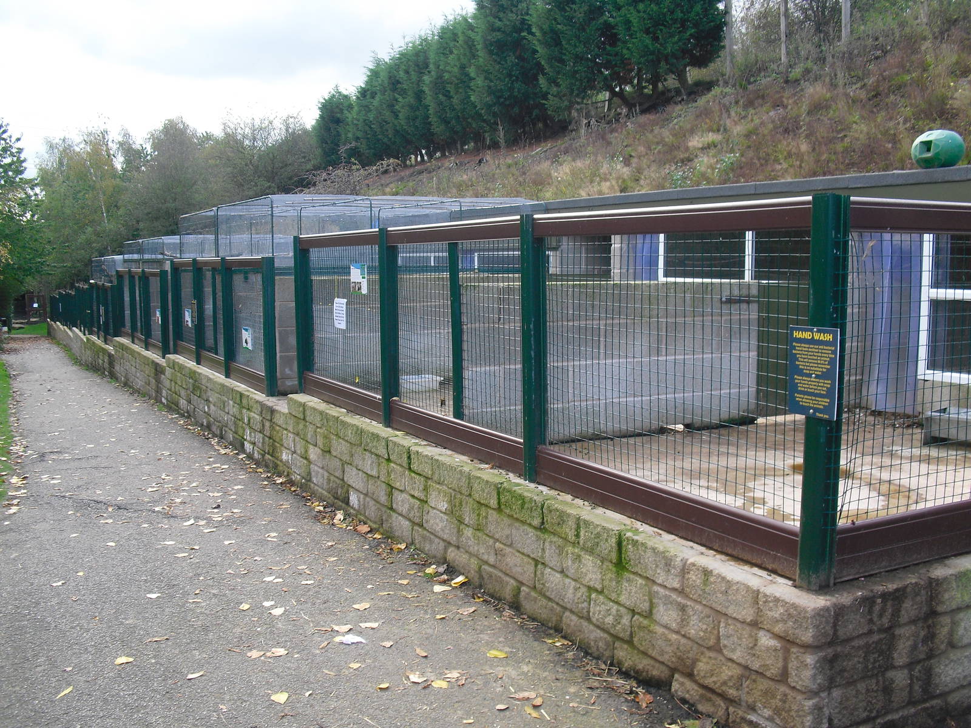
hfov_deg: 51.4
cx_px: 486
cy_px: 364
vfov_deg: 39.7
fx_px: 1010
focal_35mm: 36
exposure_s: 1/125
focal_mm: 6.3
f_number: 3.1
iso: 100
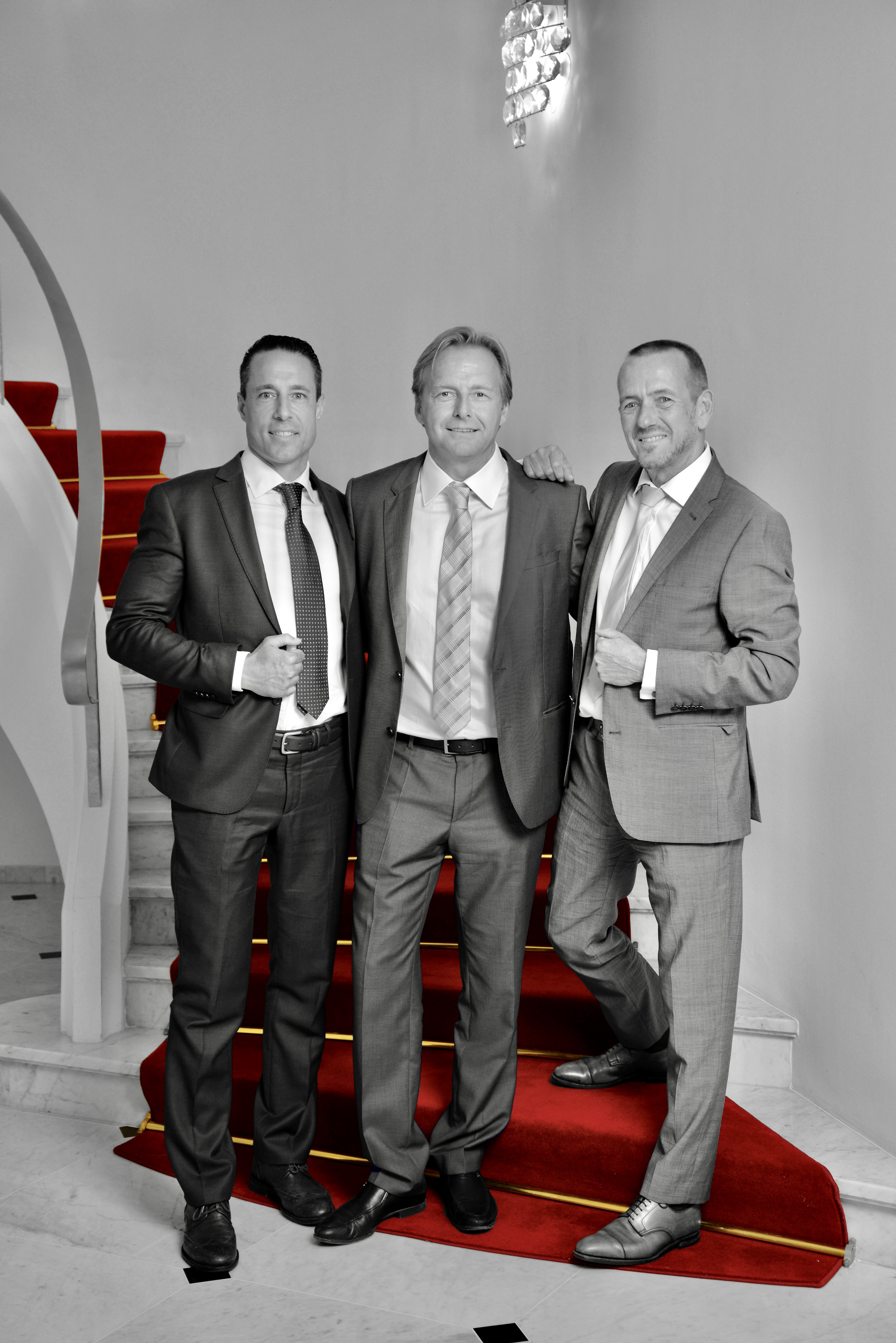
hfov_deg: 21.9
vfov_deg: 32.4
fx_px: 2313
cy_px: 672
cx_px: 448
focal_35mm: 62
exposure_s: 1/40
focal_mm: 62
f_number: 6.3
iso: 200
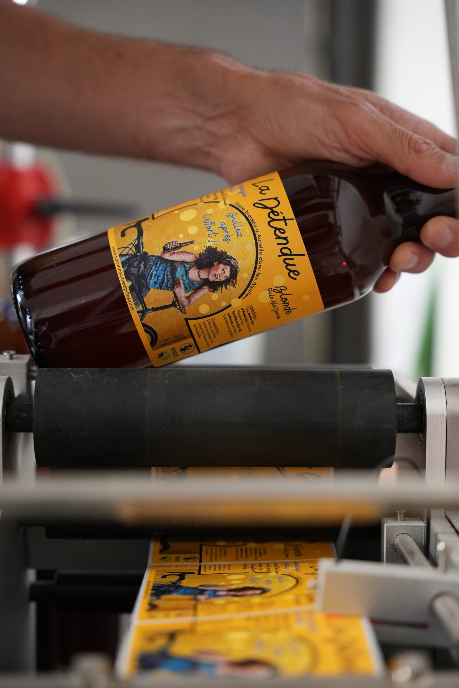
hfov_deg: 19.5
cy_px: 344
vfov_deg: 28.8
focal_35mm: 70
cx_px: 230
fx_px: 1338
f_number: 2.8
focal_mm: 70
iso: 3200
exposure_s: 1/125
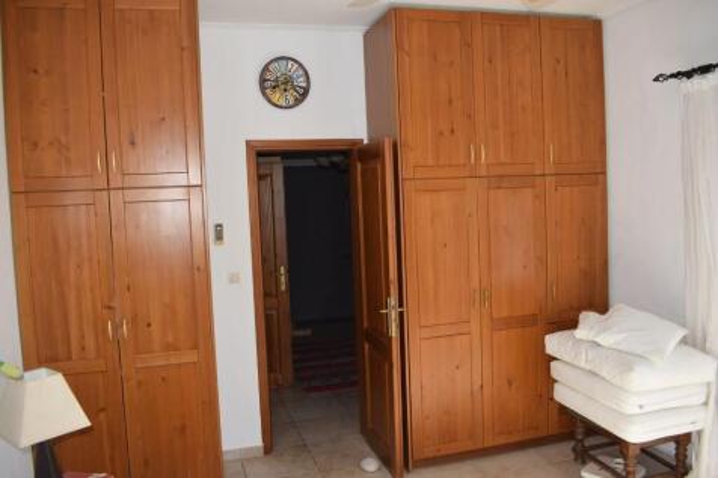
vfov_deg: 43.6
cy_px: 239
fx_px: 598
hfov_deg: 61.9
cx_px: 359
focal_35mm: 30
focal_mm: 20
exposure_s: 1/125
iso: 100
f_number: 5.6
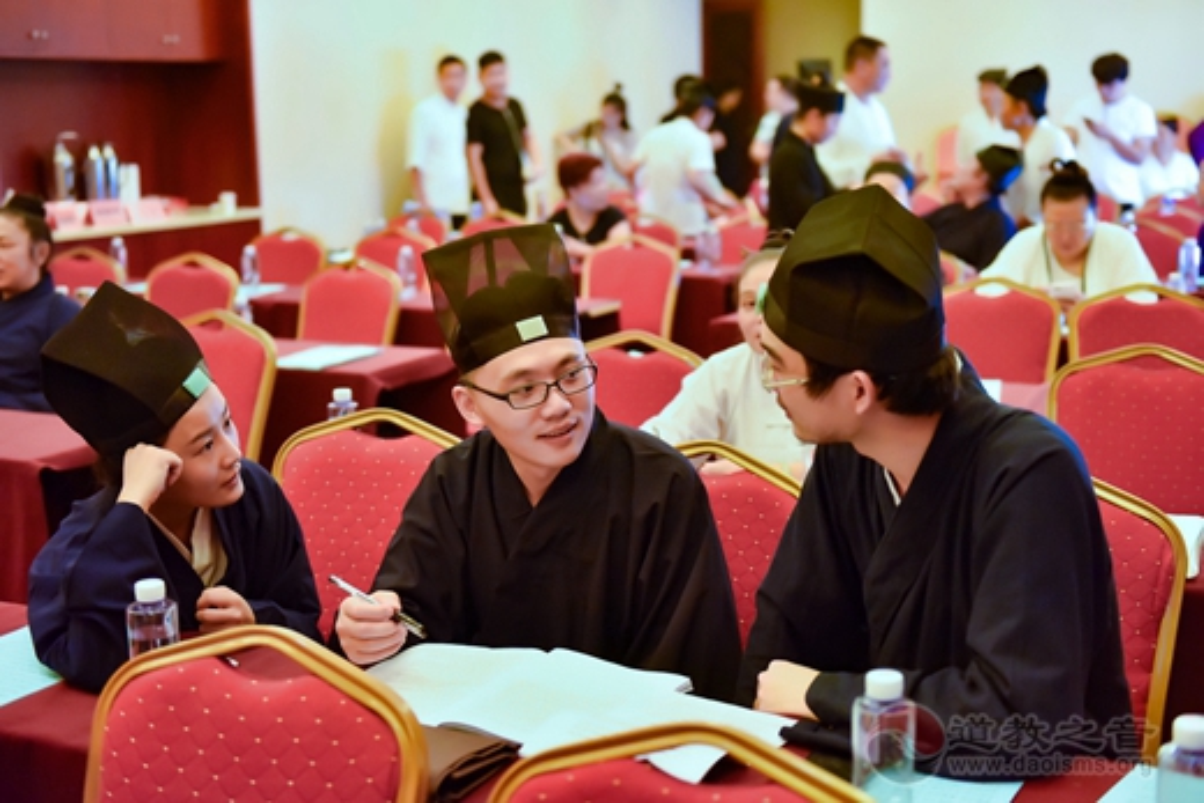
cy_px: 402
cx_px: 602
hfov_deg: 41.1
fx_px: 1606
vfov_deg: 28.1
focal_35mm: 48
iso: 3200
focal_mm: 48
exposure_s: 1/320
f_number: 2.8
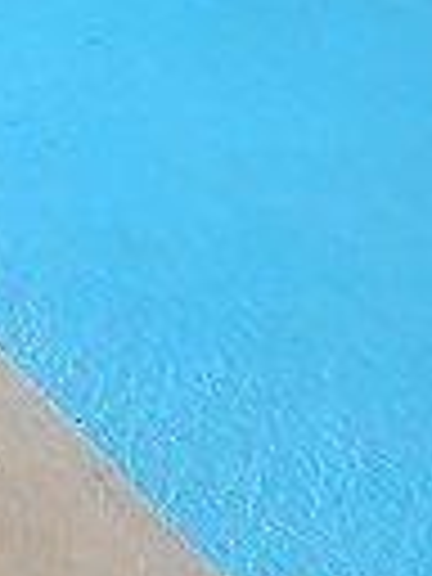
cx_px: -752
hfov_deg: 12.3
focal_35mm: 78
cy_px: -382
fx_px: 1298
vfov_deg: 20.0
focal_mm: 1.74
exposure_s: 1/1325
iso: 32
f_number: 2.2
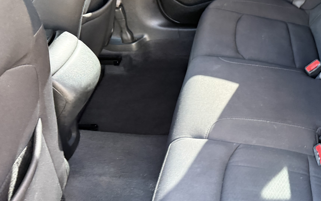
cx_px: 263
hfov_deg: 44.6
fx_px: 367
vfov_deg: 30.5
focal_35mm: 42
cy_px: 96
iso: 500
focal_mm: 6.76
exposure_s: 1/60
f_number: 1.78
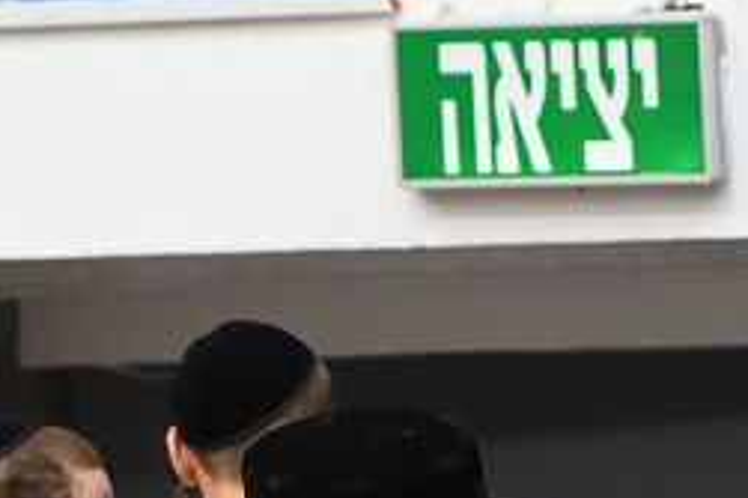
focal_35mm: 390
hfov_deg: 5.2
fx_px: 8098
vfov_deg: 3.5
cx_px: 1272
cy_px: 1078
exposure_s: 1/200
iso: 1000
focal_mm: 70
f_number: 3.5
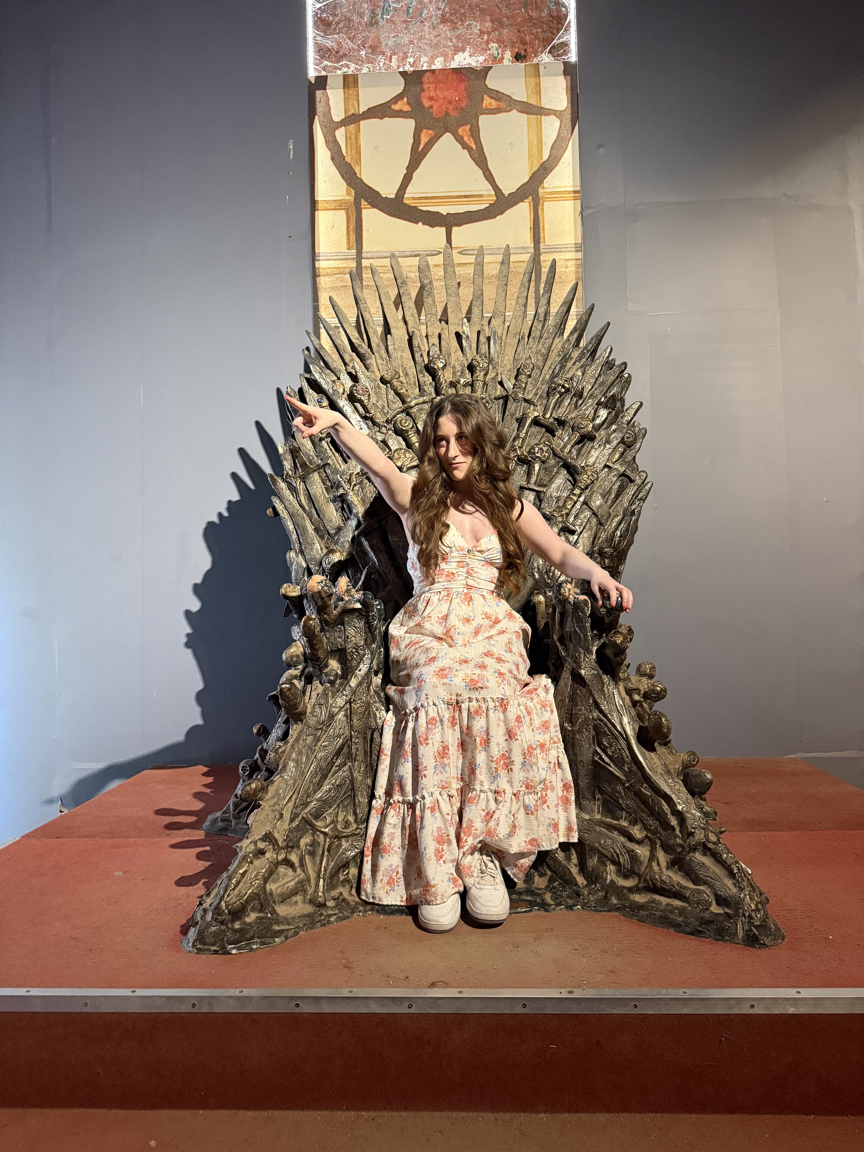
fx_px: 799
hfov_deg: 56.8
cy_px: 576
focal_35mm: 24
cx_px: 432
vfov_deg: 71.6
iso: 640
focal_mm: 6.76
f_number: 1.78
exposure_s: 1/54
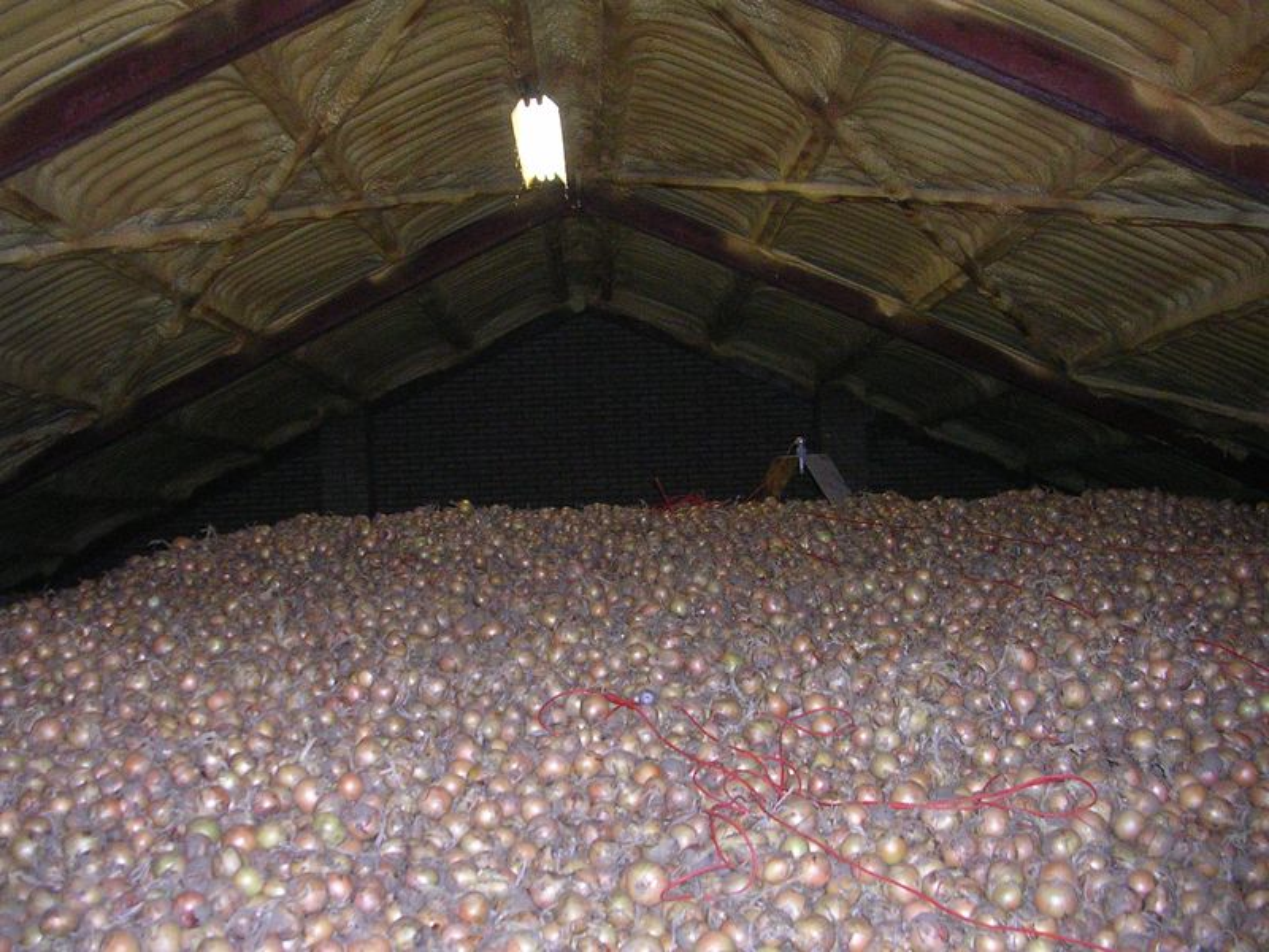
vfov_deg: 37.7
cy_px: 476
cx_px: 634
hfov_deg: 49.0
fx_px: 1393
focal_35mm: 38
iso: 200
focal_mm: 5.8
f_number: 2.8
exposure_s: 1/60.1
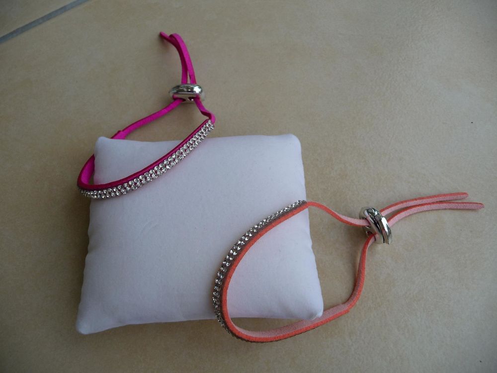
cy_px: 186
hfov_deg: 63.4
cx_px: 248
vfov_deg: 49.7
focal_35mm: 28
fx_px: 402
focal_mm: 4.7
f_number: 3.3
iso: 100
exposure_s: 1/50
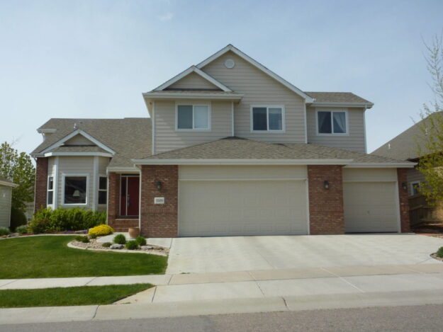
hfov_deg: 56.8
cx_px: 222
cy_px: 166
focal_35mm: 32
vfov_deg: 44.2
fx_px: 410
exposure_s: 1/640
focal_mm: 5.3
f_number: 5.6
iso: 100
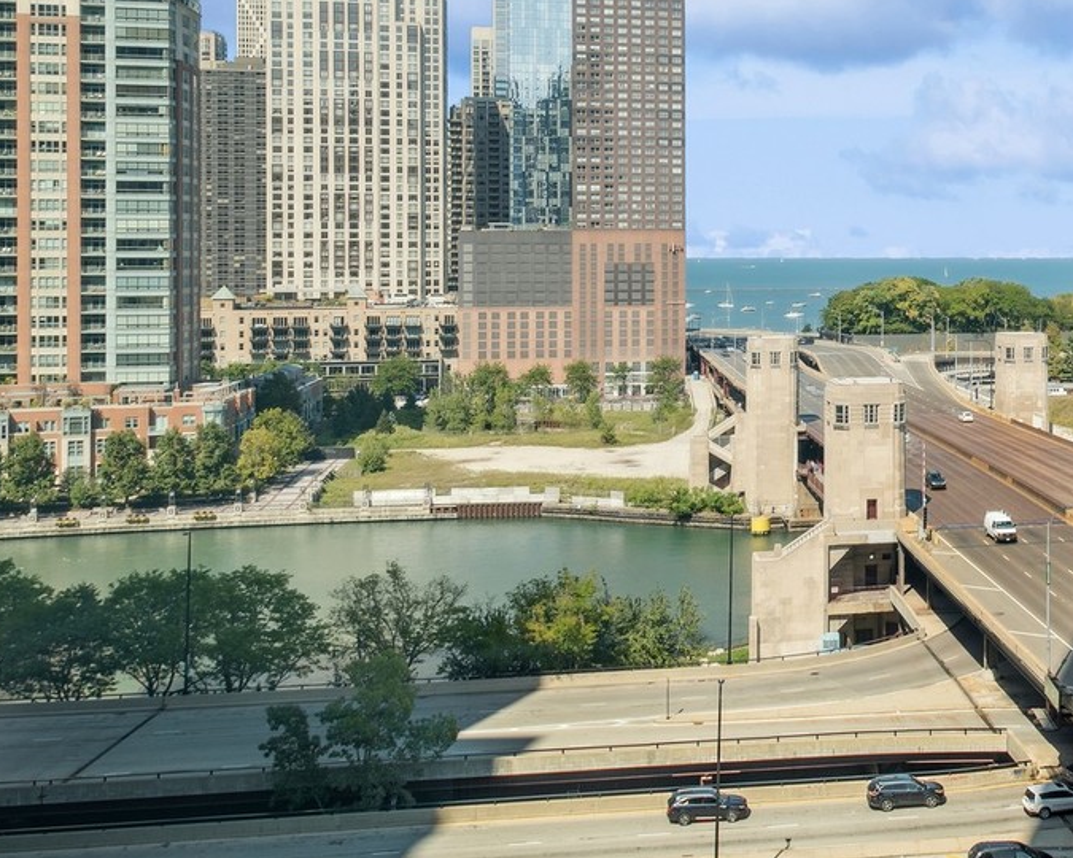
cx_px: 1063
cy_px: 141
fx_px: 1429
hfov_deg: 37.0
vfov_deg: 32.3
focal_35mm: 45
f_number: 8
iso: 100
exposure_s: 1/250
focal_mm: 20
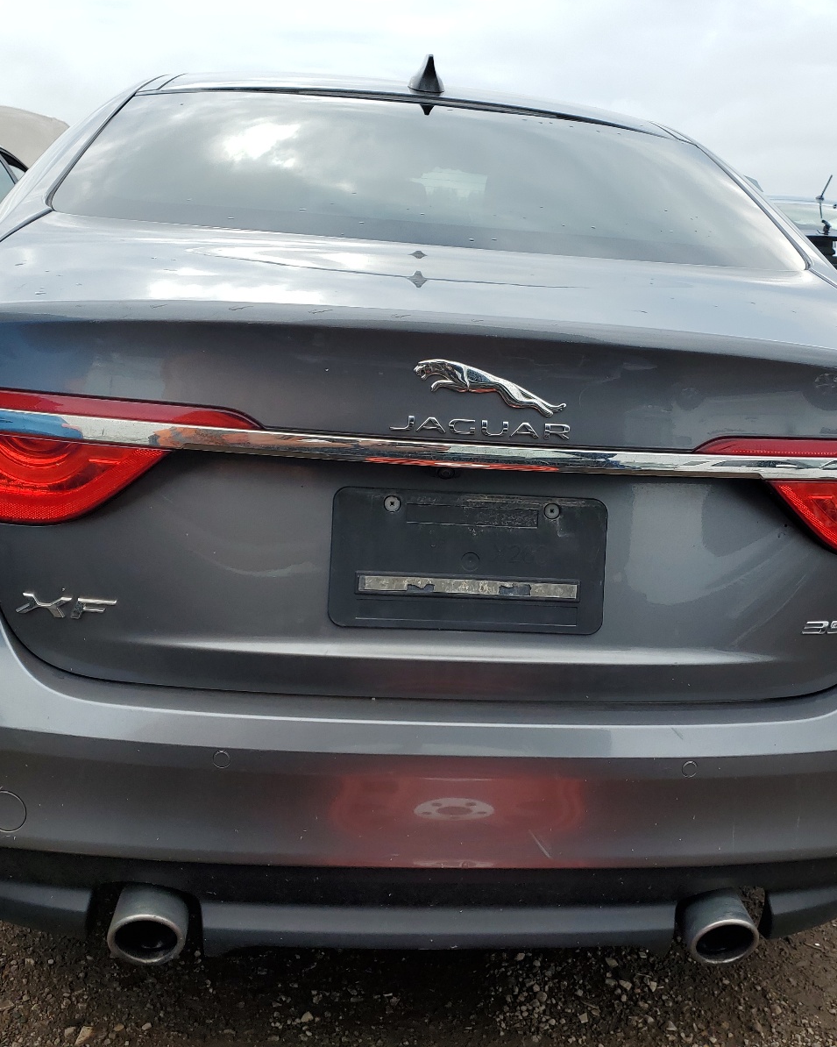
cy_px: 522
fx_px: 1053
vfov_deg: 52.8
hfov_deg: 43.3
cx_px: 463
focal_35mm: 34
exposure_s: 1/1111
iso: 50
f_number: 1.5
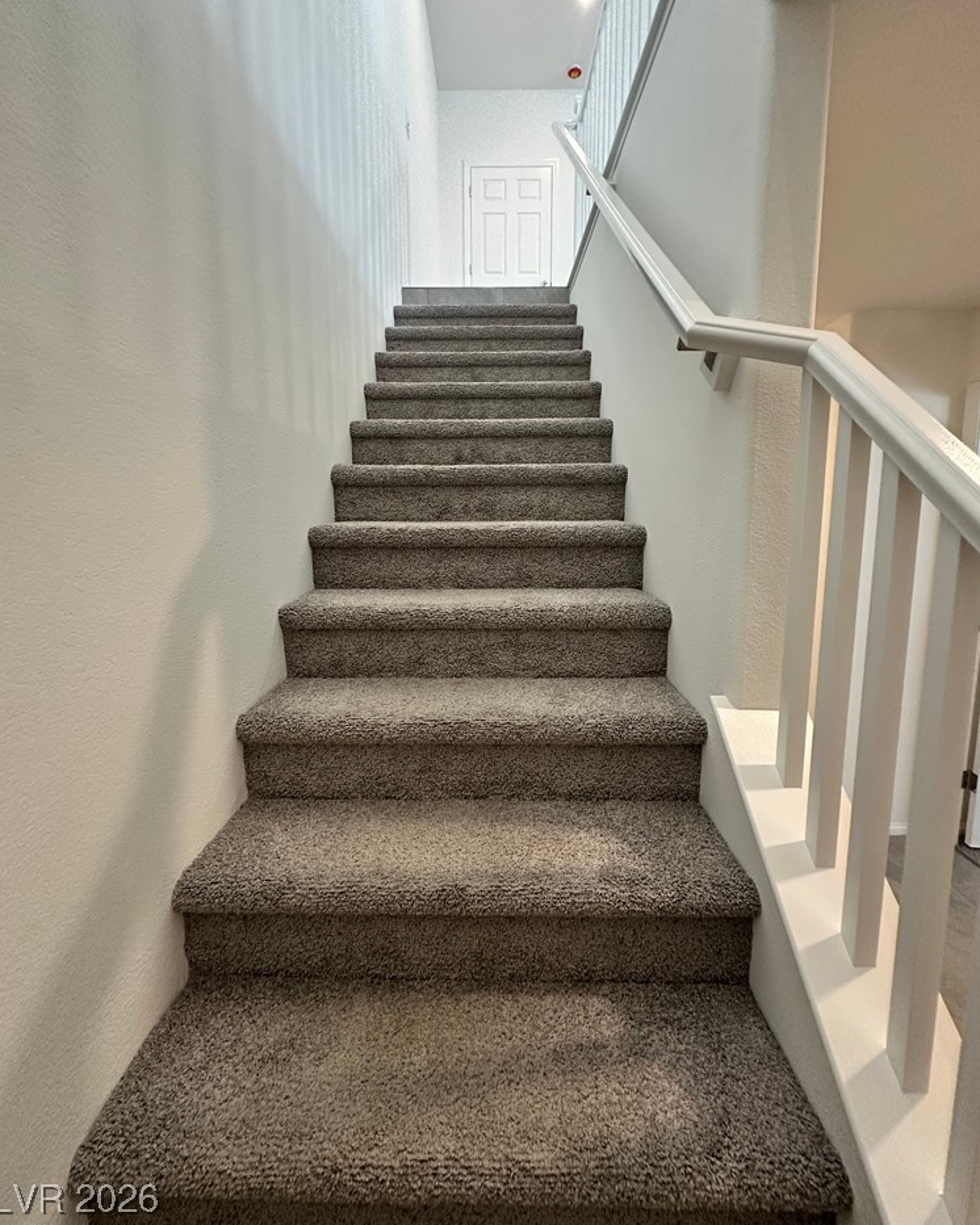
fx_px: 544
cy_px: 565
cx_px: 486
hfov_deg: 84.0
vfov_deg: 96.6
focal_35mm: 15
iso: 250
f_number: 2.2
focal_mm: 2.22
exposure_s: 1/60
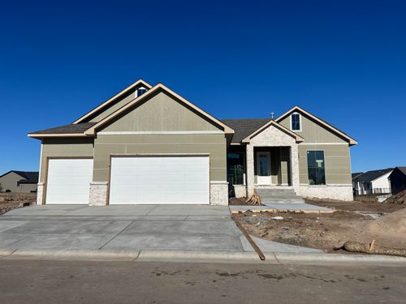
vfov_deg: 56.8
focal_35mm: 24
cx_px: 203
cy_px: 152
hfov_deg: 71.6
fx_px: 281
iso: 80
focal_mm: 6.86
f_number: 1.78
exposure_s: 1/13699
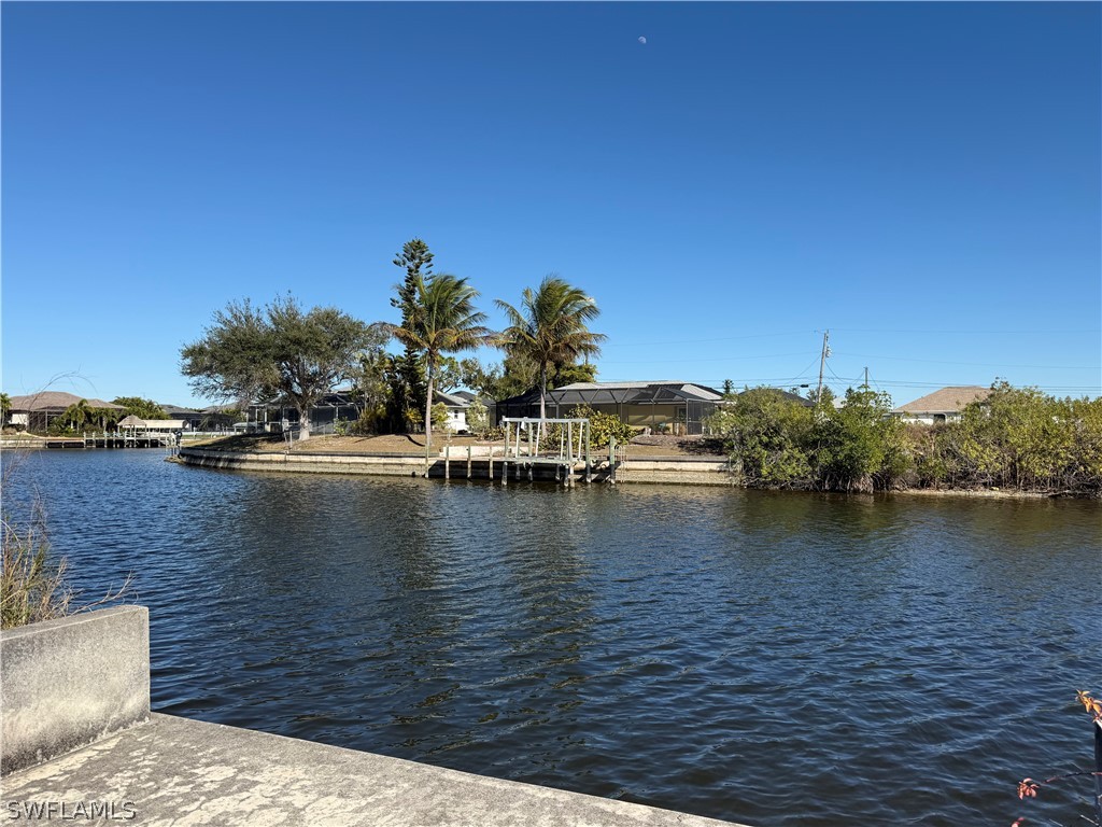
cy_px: 414
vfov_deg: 56.8
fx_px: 764
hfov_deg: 71.6
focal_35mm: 24
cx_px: 551
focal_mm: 6.76
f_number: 1.78
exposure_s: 1/5319
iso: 80
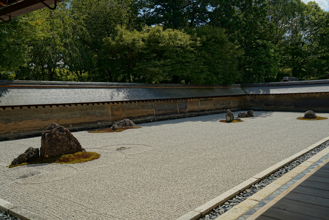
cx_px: 164
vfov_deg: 40.0
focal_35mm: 33
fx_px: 302
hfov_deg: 57.2
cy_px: 110
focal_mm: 33
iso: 100
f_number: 7.1
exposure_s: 1/125
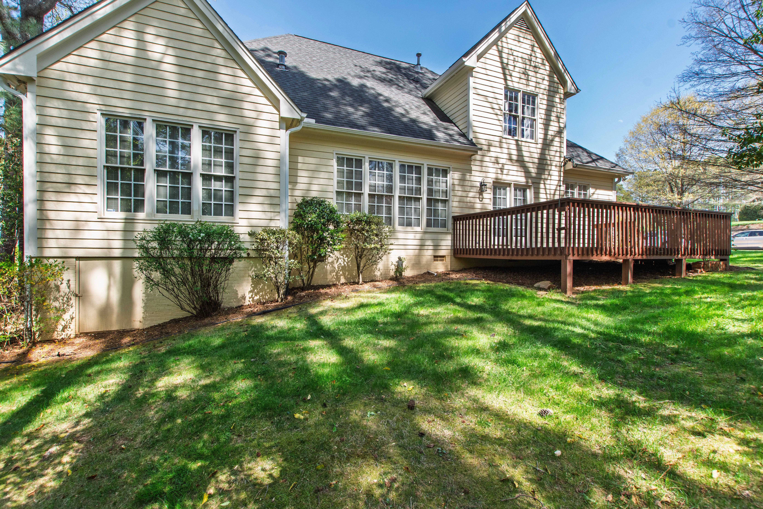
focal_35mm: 15
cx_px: 382
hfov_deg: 100.4
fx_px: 318
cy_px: 254
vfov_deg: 77.3
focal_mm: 10
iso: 200
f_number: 8
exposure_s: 1/80
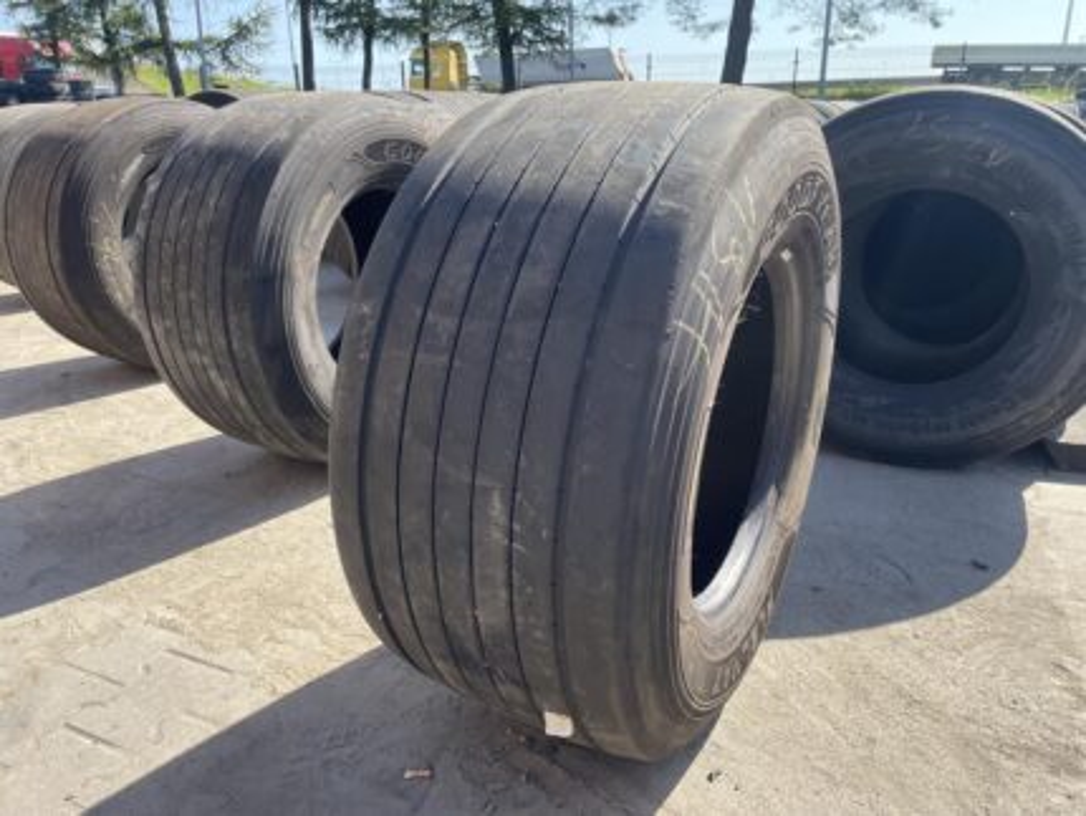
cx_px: 543
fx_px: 816
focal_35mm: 26
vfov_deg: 53.1
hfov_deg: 67.3
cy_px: 408
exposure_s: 1/955
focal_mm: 4.2
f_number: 1.6
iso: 32
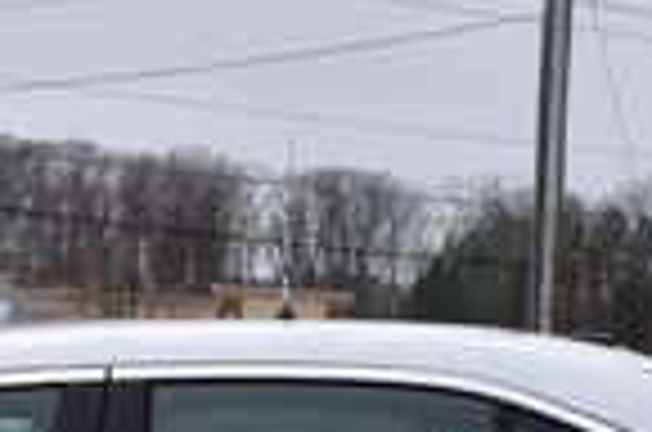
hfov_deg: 10.7
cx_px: 67
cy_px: 774
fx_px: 3473
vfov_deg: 6.9
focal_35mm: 192
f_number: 11
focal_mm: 29
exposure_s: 1/400
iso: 400
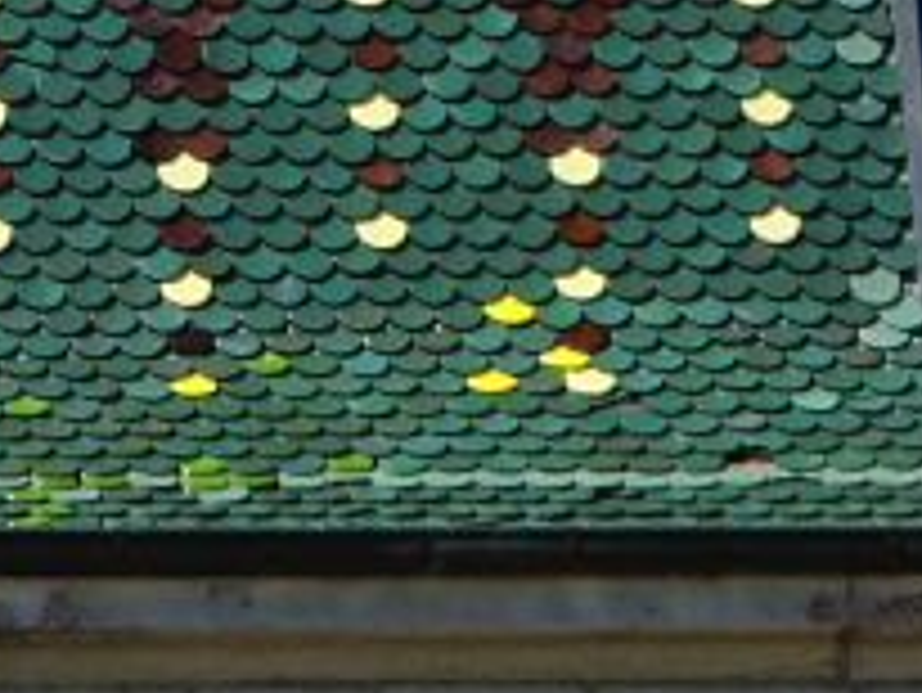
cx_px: 202
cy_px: -97
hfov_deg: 4.2
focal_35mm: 473
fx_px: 12606
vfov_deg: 3.1
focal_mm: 33.17
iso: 80
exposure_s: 1/320
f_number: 6.3
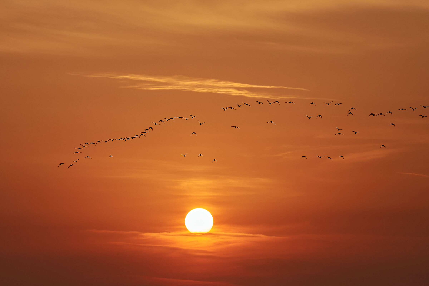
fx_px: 3039
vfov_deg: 5.4
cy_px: 143
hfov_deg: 8.1
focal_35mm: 255
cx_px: 214
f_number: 8
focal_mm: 170
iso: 800
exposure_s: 1/5000
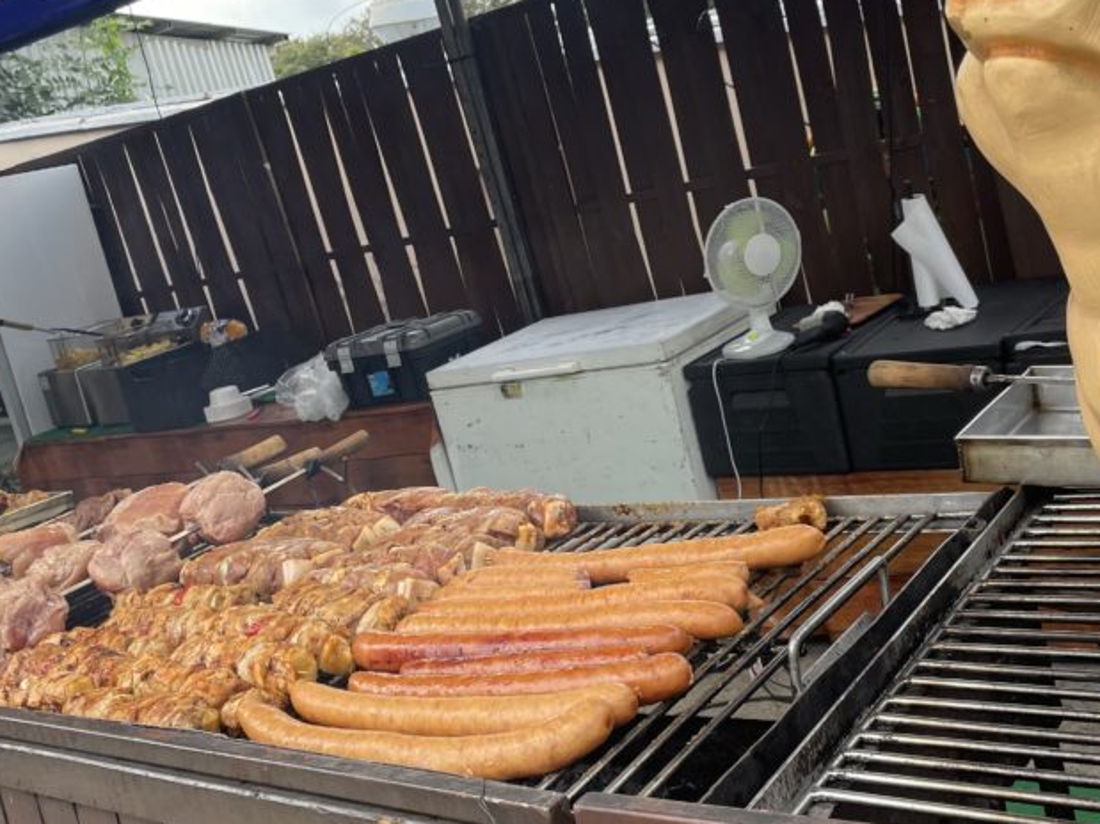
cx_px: 558
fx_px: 1366
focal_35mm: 43
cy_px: 430
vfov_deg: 33.6
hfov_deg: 43.9
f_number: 1.6
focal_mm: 4.2
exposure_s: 1/575
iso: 32
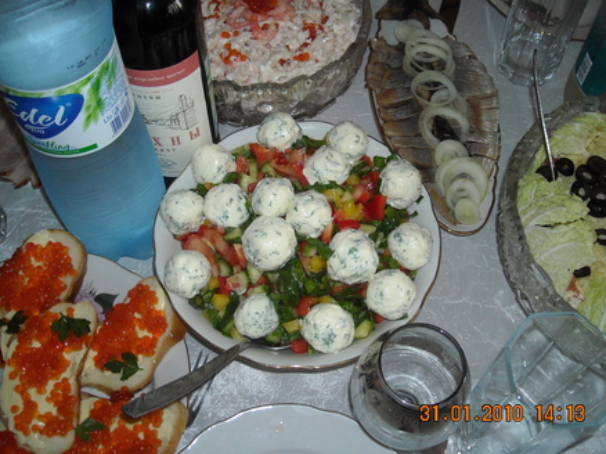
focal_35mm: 36
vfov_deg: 39.6
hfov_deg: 51.4
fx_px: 630
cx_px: 300
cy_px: 228
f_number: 2.8
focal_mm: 5.7
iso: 200
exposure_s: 1/60
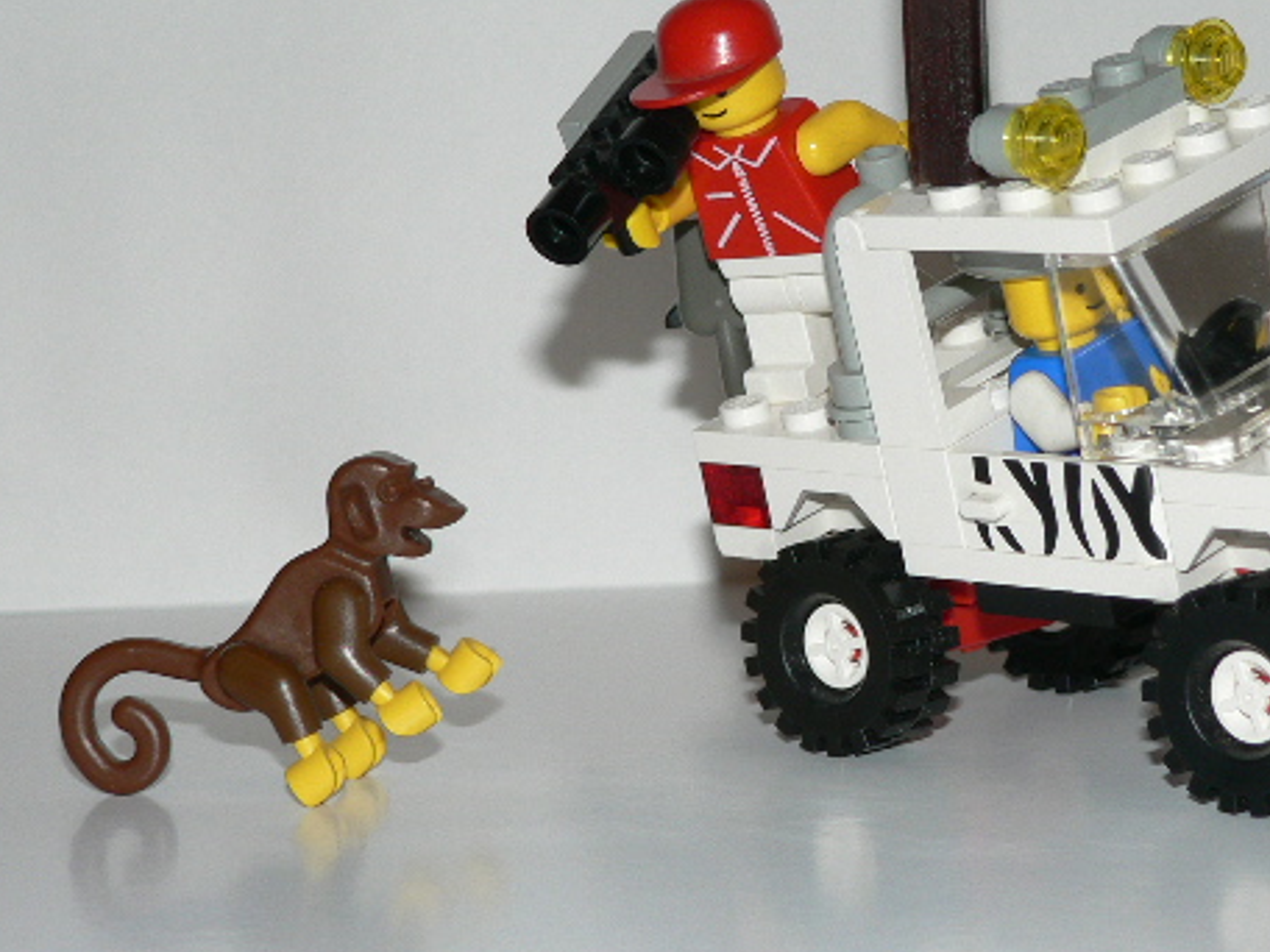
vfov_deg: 12.9
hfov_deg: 17.1
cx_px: 849
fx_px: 4219
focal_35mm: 115
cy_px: 392
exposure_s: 1/60
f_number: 3.2
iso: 80
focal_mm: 13.7
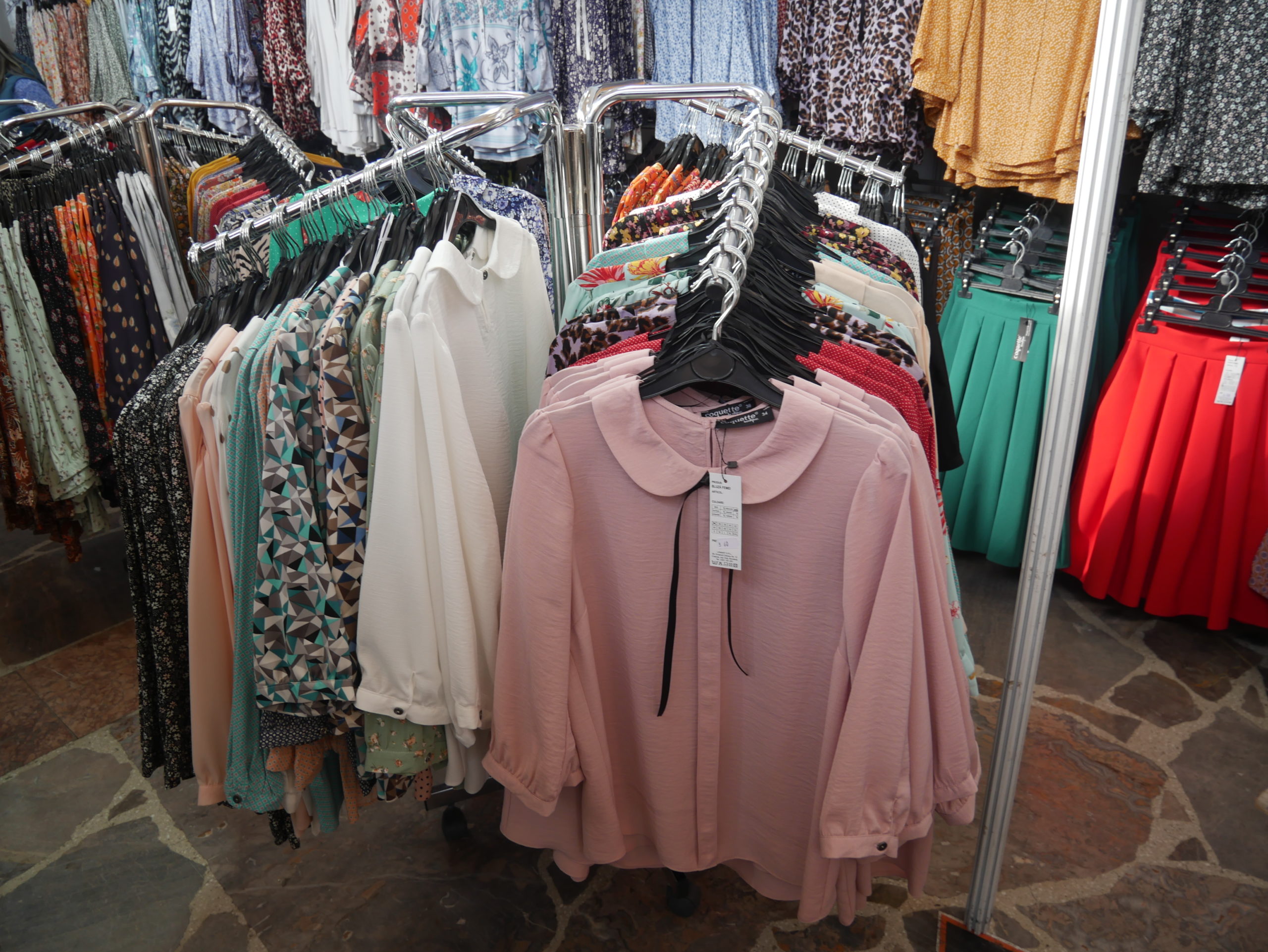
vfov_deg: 56.8
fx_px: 879
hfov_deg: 71.6
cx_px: 634
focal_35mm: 24
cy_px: 476
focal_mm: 12
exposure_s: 1/80
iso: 200
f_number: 3.5
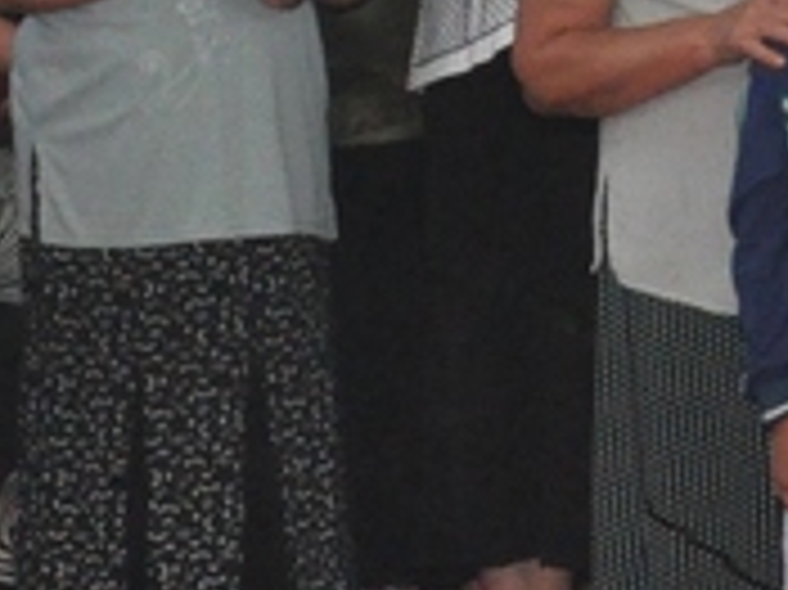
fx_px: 6756
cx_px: 666
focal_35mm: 297
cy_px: -234
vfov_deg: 5.0
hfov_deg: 6.7
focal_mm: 30
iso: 2000
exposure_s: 1/60
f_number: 7.1
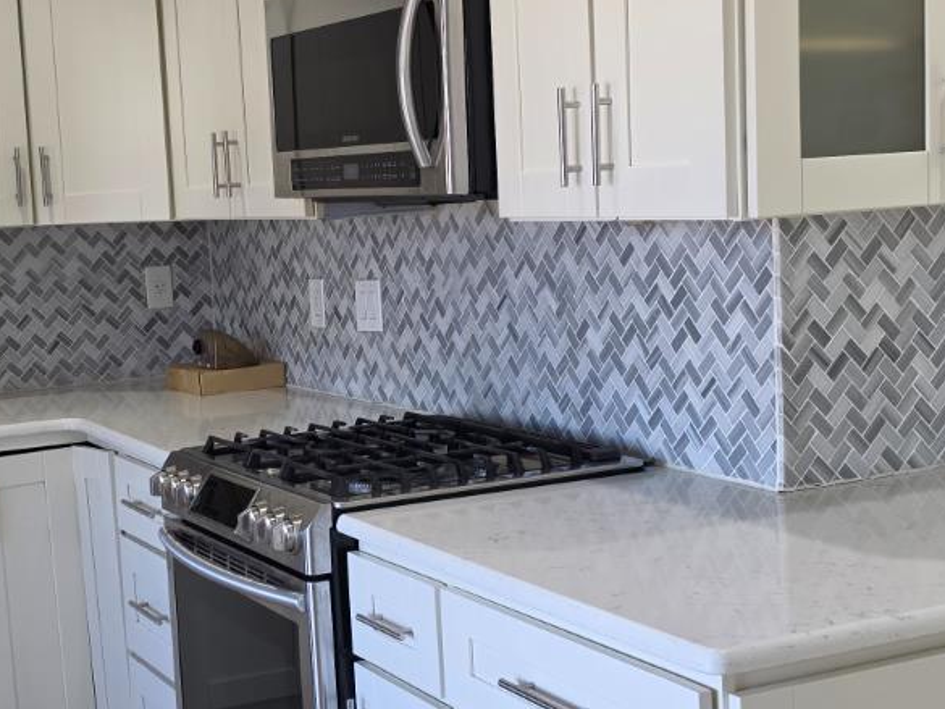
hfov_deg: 32.5
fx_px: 1611
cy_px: 353
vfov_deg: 24.8
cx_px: 341
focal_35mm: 59
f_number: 1.4
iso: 100
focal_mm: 6.5
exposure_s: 1/120
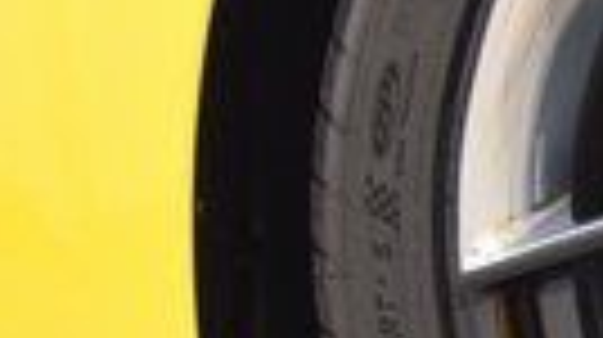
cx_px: 1134
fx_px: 2875
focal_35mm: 180
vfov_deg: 6.7
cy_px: 201
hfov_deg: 11.1
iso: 1600
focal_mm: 24
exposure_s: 1/30
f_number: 6.3
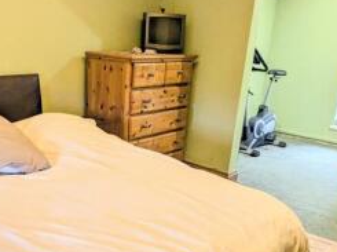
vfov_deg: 36.6
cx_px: 135
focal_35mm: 38
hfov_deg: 48.7
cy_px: 195
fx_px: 369
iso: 448
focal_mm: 2.35
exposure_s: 1/33.3
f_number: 2.2
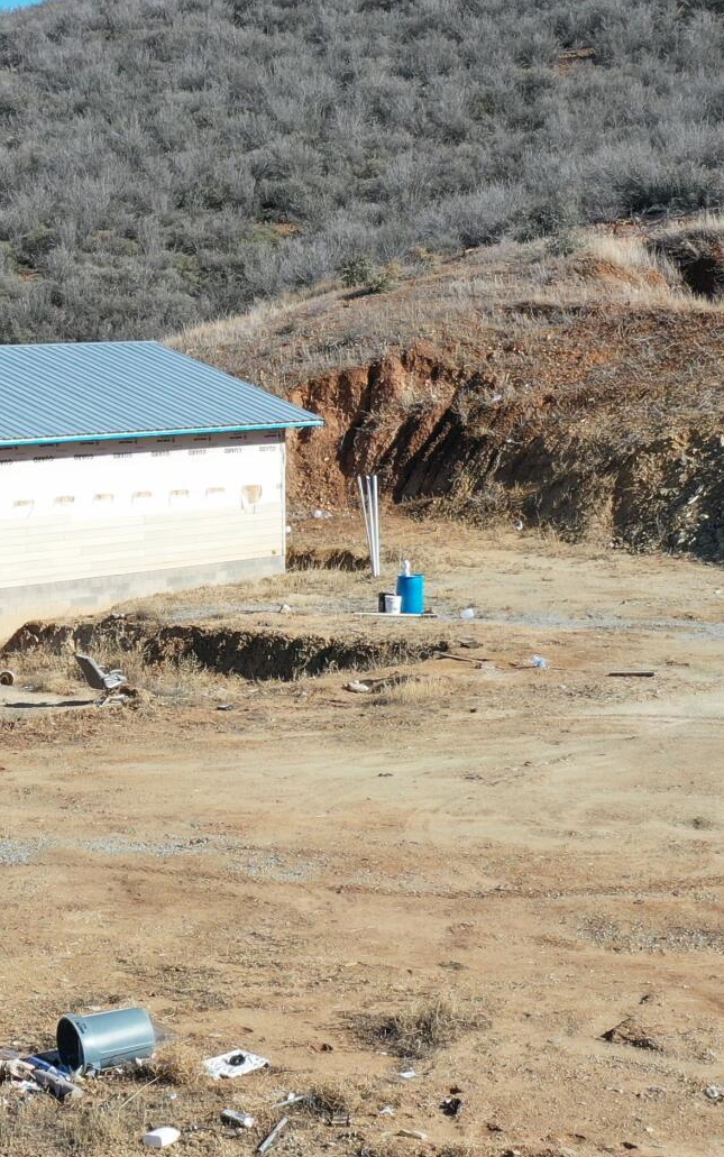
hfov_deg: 15.5
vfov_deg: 24.9
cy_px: 651
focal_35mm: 83
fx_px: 2618
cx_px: -2
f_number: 5.6
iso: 100
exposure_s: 1/400
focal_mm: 10.26
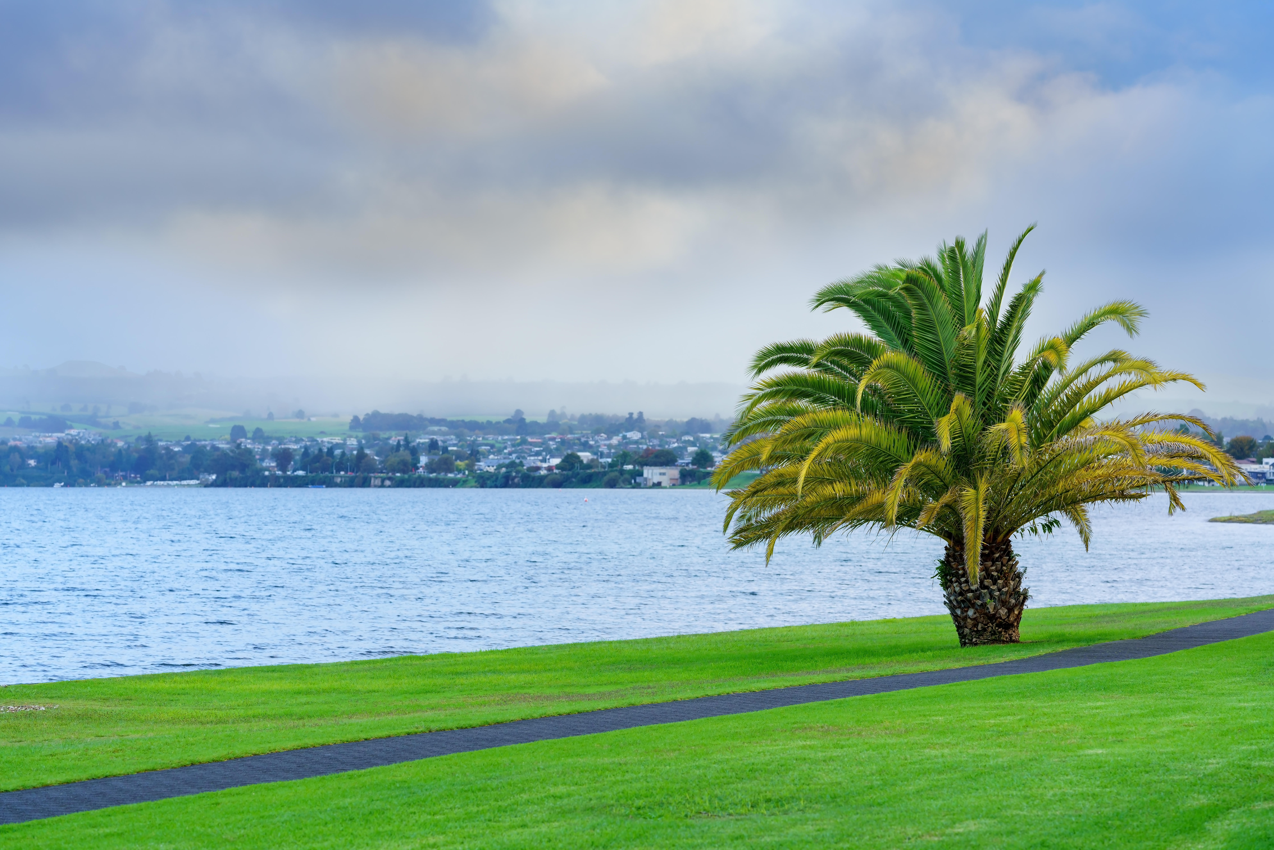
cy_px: 425
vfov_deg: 15.2
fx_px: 3185
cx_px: 637
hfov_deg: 22.6
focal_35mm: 90
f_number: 5
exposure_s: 1/250
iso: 400
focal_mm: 90
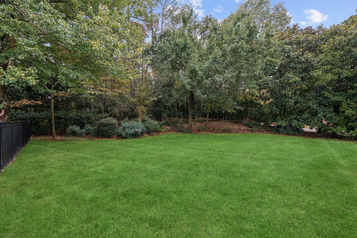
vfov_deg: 73.7
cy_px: 119
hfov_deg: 96.7
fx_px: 159
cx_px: 178
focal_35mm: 16
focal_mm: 16
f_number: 8
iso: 400
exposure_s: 1/20
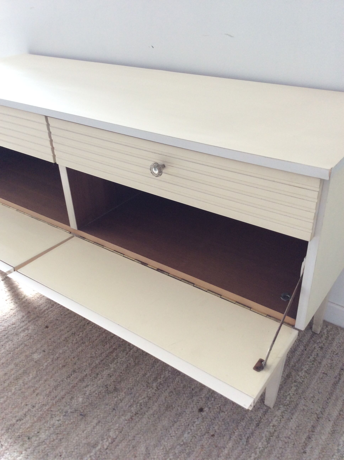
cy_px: 230
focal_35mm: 32
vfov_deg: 56.9
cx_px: 172
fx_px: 425
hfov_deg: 44.1
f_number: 2.4
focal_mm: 3.3
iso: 50
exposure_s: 1/25
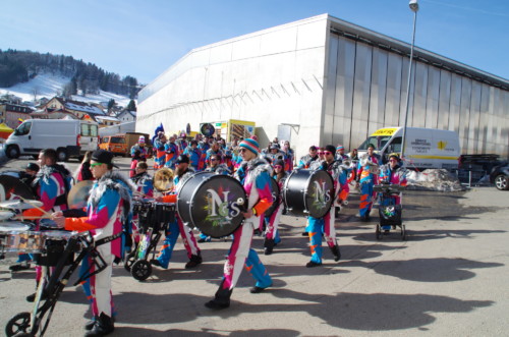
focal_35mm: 27
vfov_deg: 47.7
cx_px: 254
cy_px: 168
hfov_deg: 67.5
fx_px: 381
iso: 100
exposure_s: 1/100
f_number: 11
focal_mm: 18
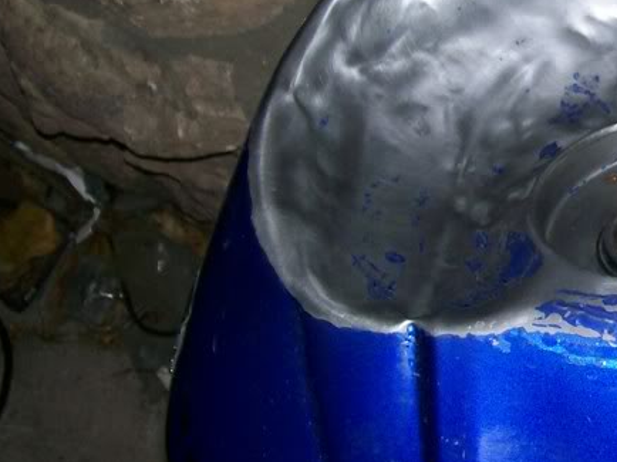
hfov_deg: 21.7
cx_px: 692
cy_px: 186
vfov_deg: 17.3
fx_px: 1514
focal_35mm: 85
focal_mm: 6
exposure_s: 1/64
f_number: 2.7
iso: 80
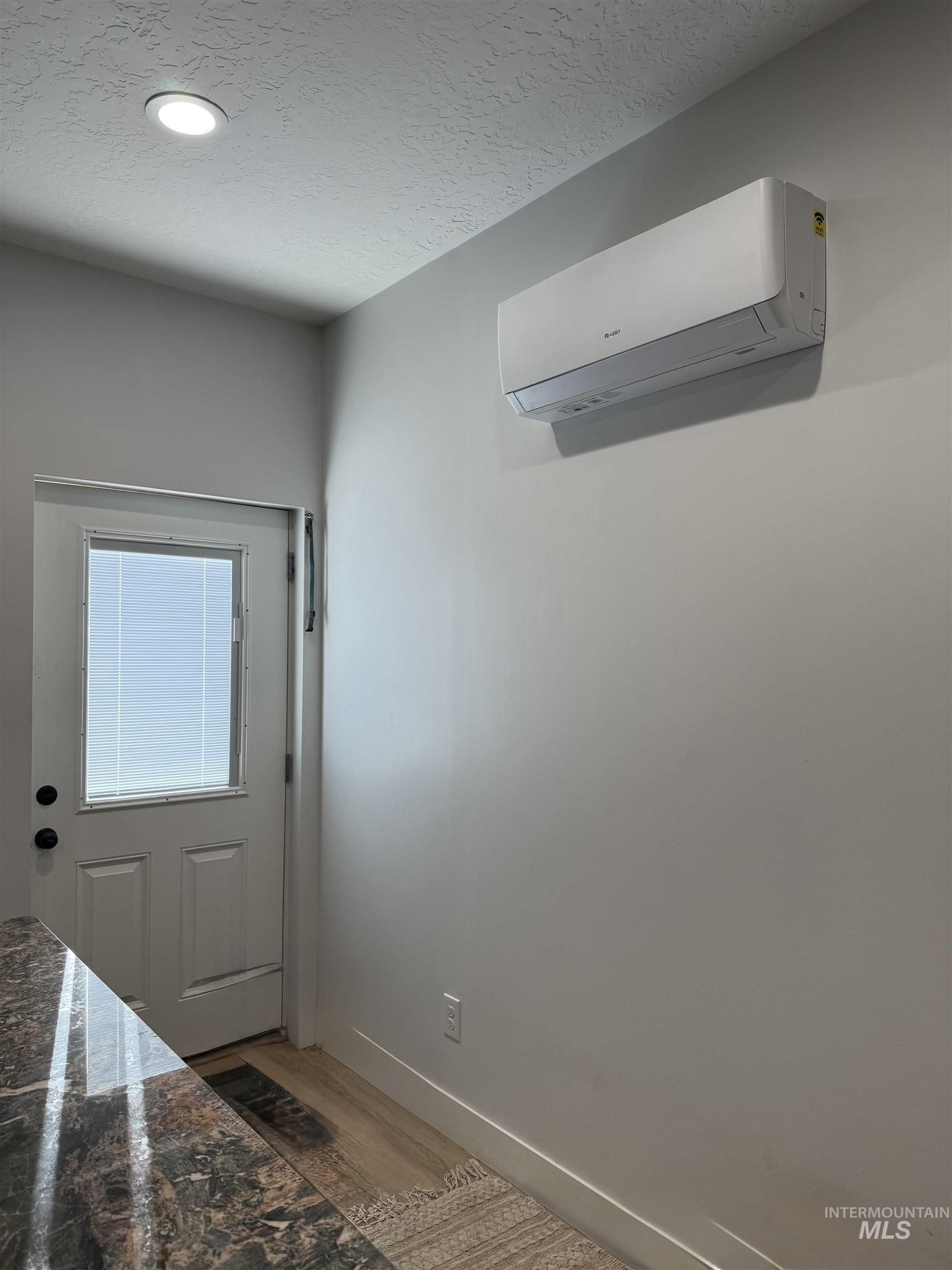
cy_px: 635
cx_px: 476
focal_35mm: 24
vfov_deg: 71.6
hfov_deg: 56.8
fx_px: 880
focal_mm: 6.76
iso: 80
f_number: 1.78
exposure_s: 1/185
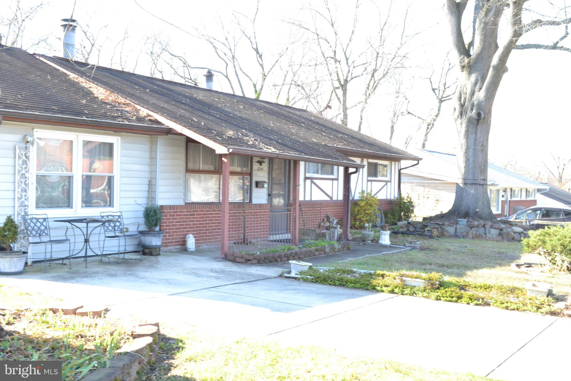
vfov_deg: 31.9
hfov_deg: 46.4
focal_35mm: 42
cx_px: 286
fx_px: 666
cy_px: 190
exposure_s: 1/25
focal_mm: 28
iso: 800
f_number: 16
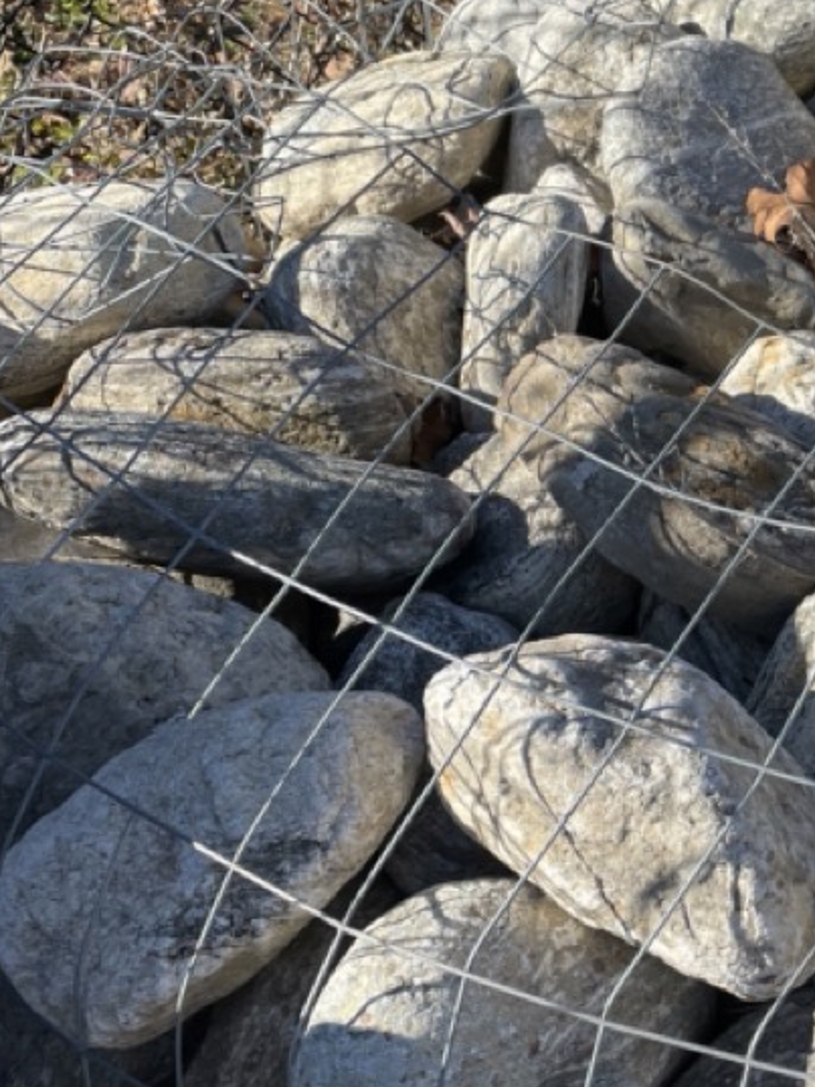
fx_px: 1946
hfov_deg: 22.6
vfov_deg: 31.2
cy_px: 557
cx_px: 851
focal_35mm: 62
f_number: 1.6
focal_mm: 4.2
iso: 32
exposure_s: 1/1916
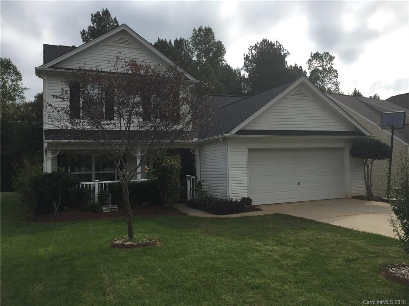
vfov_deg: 48.2
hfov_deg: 61.7
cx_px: 204
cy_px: 153
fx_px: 343
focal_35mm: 29
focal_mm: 4.15
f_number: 2.2
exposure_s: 1/2326
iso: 32
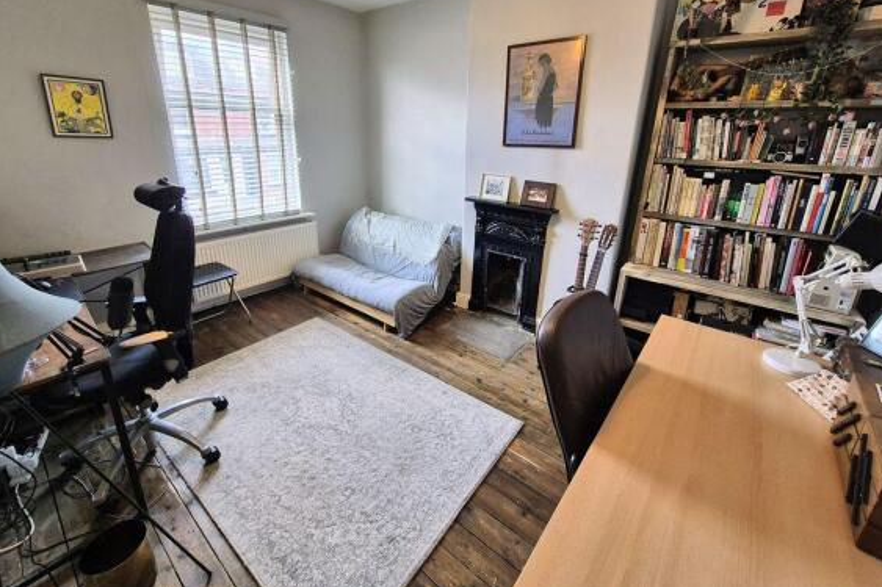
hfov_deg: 104.2
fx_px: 343
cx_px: 430
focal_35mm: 14
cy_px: 250
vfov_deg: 80.6
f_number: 2.2
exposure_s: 1/50
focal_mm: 2.2
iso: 160
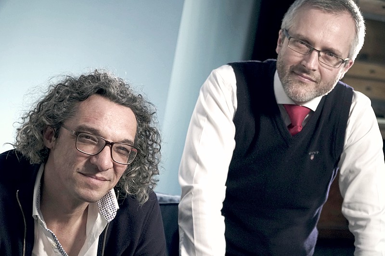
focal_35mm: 88
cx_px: 192
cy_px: 128
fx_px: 946
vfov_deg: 15.4
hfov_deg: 23.0
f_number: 4
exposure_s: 1/125
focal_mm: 59
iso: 1000
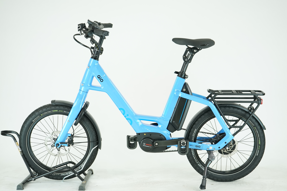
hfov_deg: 34.5
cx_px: 144
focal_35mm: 58
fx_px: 462
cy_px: 96
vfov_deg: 23.4
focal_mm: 58
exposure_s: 1/200
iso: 1600
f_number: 5.6
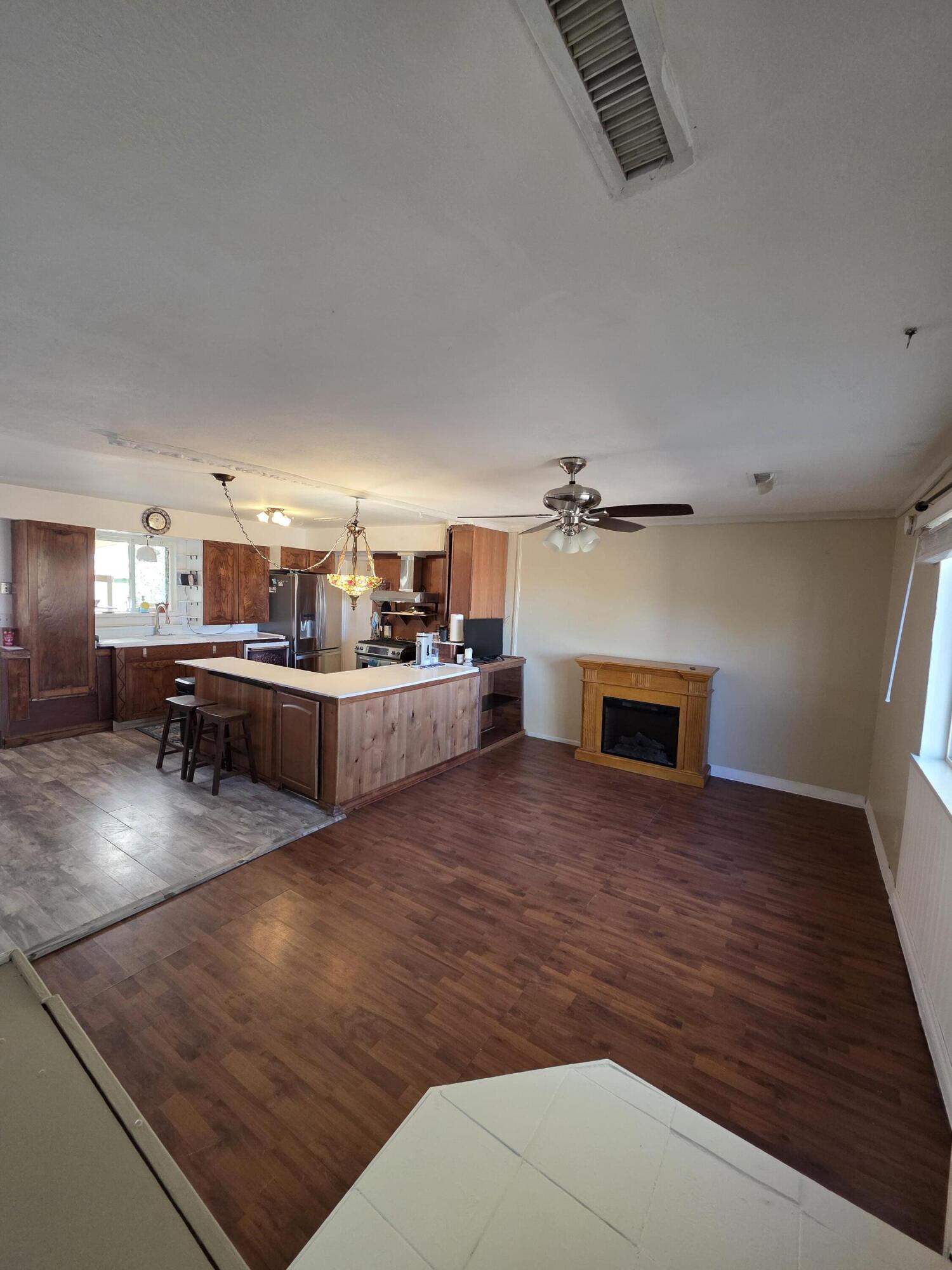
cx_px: 476
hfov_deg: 89.9
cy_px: 635
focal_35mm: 13
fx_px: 477
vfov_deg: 106.2
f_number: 1.9
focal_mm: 2.2
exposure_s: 1/60
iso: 320
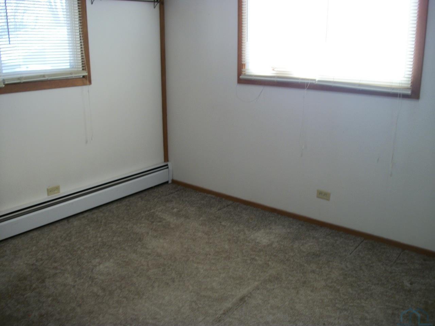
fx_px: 402
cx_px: 218
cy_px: 163
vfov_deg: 44.2
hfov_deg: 56.8
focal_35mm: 32
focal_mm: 5.7
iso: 80
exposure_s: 1/40
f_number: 2.9
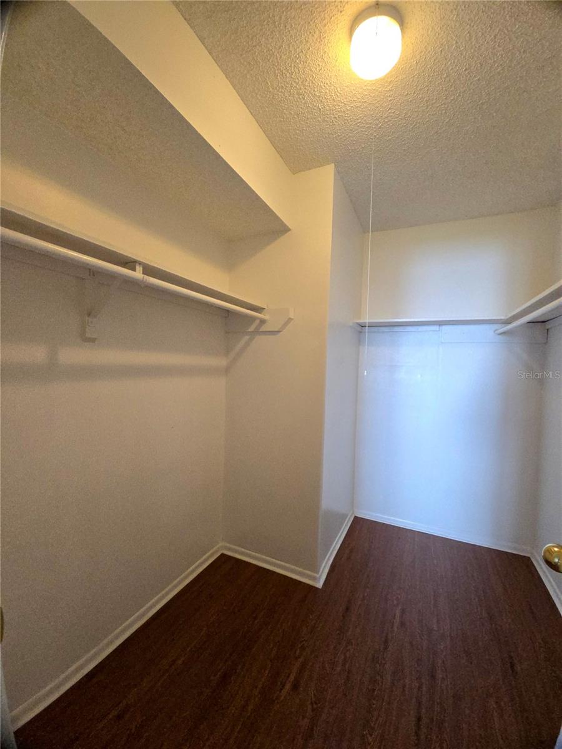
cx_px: 281
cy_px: 374
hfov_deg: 89.9
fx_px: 281
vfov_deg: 106.2
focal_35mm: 13
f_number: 2.2
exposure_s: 1/60.2
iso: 320
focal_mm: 2.2
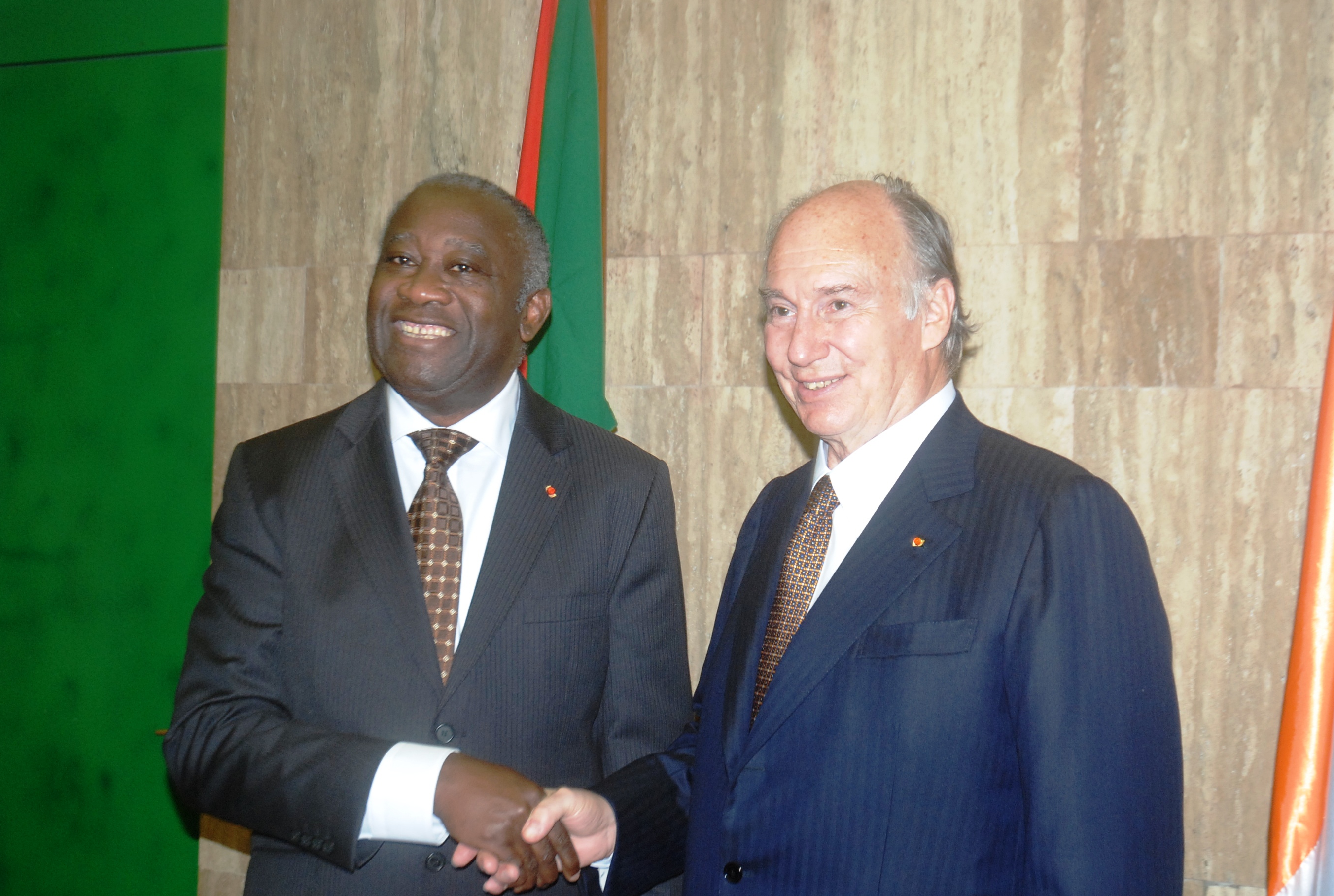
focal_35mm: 61
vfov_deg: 22.4
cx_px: 709
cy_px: 460
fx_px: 2265
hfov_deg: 32.8
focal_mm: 38
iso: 500
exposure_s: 1/60
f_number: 4.2
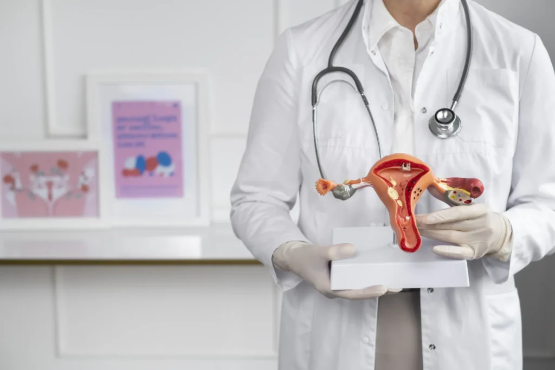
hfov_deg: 37.5
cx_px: 278
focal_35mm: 53
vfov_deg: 25.5
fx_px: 817
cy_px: 185
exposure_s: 1/160
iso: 250
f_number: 2.8
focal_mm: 35
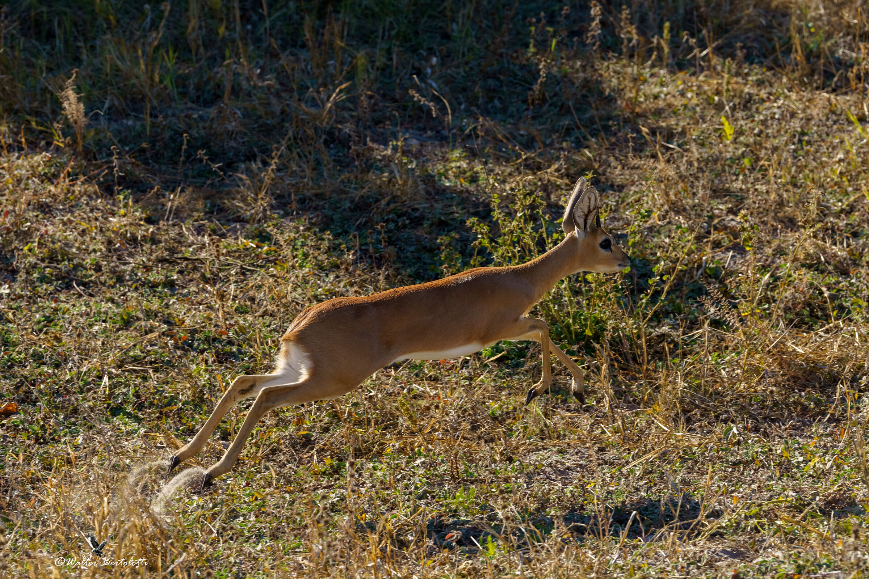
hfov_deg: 12.6
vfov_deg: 8.4
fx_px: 3934
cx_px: 434
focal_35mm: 163
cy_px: 290
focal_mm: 163
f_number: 8
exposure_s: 1/1600
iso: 1000
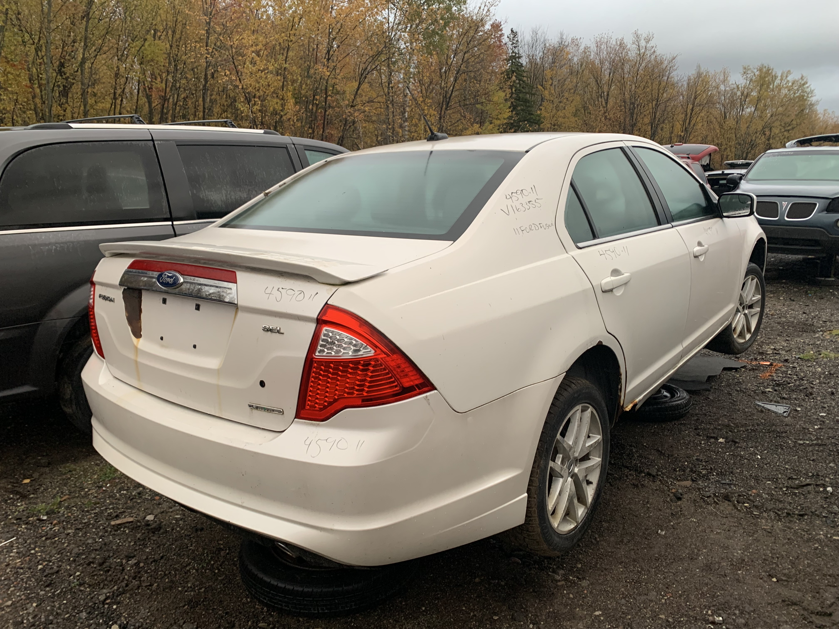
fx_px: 630
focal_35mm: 26
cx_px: 420
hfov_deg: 67.3
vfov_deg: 53.1
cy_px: 314
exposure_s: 1/60
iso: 100
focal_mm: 4.25
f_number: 1.8
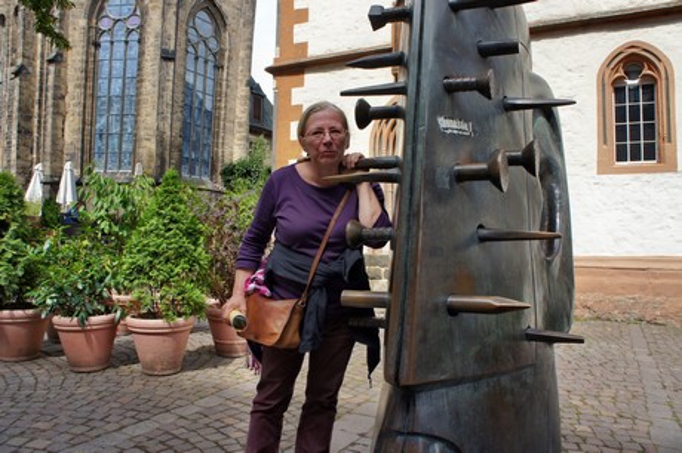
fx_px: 511
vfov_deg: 47.9
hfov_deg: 67.4
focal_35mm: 27
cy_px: 226
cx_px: 341
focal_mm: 18
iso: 250
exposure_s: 1/250
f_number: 7.1
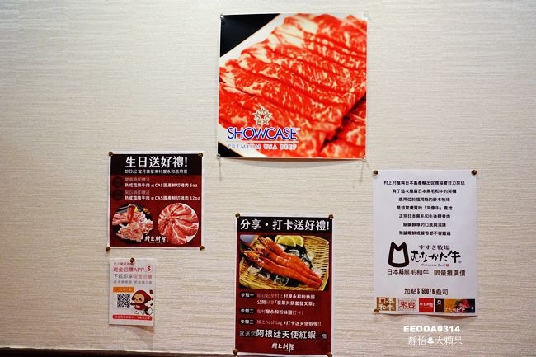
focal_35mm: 28
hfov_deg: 65.5
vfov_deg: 46.4
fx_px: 417
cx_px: 268
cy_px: 178
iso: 3200
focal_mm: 10.33
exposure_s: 1/160
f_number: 4
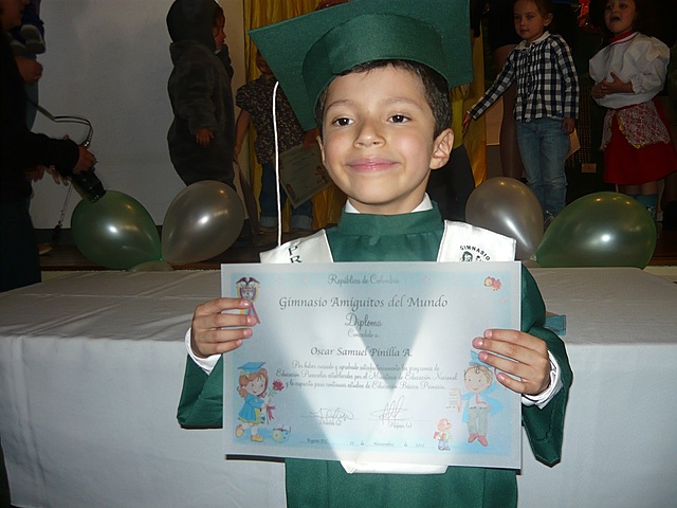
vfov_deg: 42.9
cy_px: 254
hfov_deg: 55.4
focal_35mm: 33
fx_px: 645
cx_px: 338
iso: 100
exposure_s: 1/30
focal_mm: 5.5
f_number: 2.8
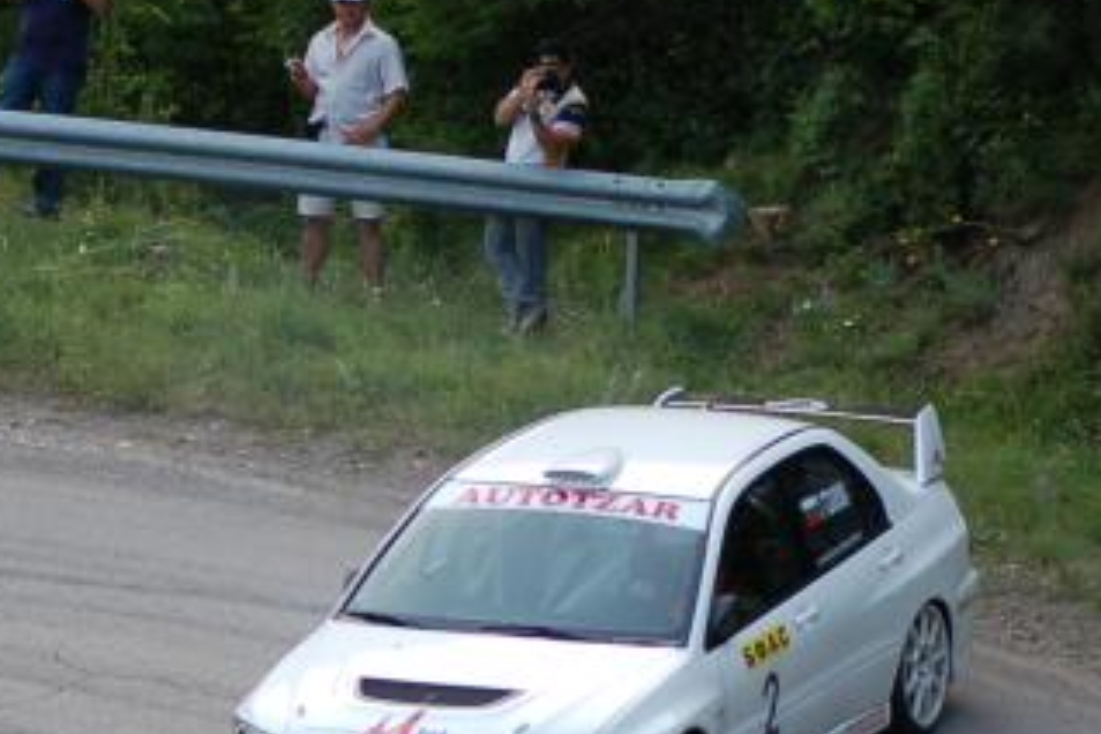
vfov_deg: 5.2
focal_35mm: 266
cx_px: 502
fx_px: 8123
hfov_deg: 7.8
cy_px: 905
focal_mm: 55
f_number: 4
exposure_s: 1/500
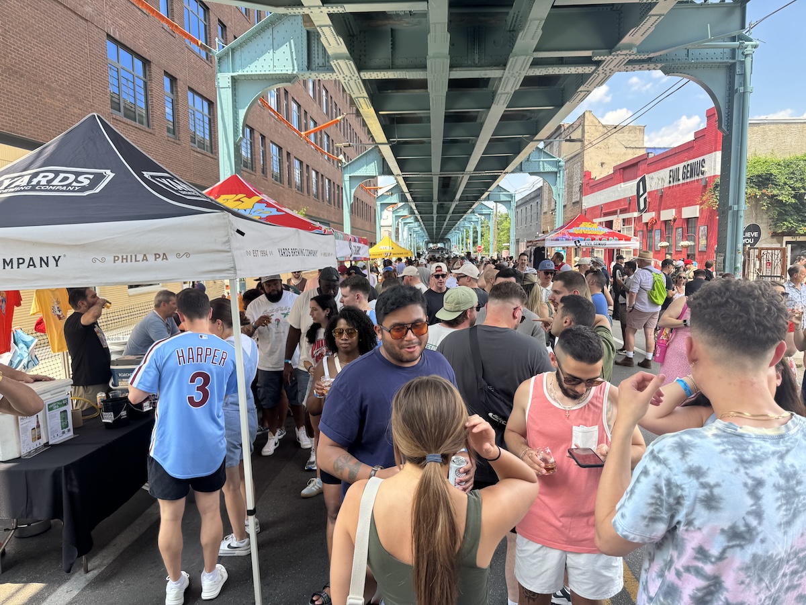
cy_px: 302
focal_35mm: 24
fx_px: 559
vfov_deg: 56.8
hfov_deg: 71.6
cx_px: 403
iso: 80
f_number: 1.78
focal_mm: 6.76
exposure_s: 1/693
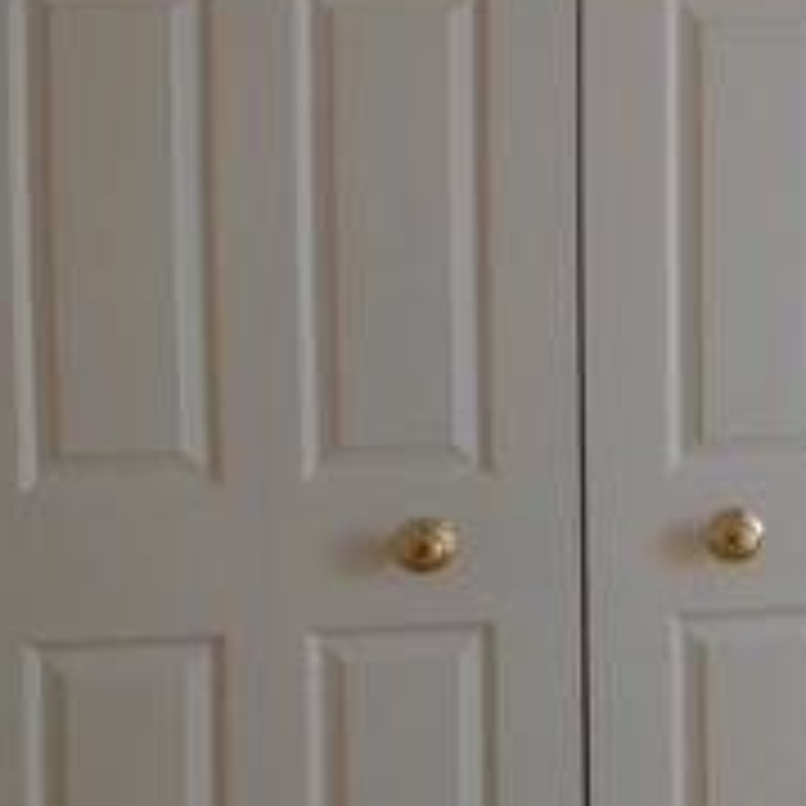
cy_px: 302
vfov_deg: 21.1
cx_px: 1198
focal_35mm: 82
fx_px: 2160
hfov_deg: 18.7
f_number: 3.2
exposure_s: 1/30
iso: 110
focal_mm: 4.6
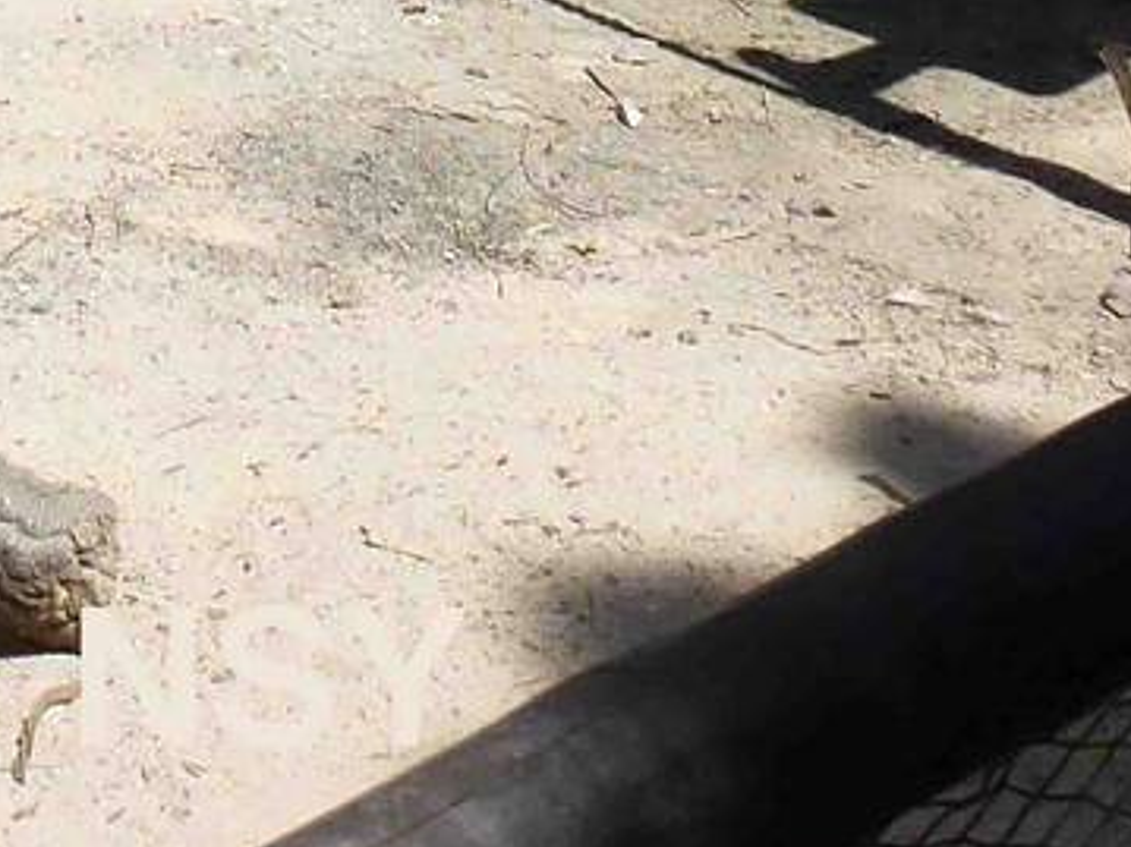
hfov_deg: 17.8
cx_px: -66
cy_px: -960
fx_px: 3495
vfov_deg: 12.0
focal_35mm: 107
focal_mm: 4.3
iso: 100
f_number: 4
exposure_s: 1/800
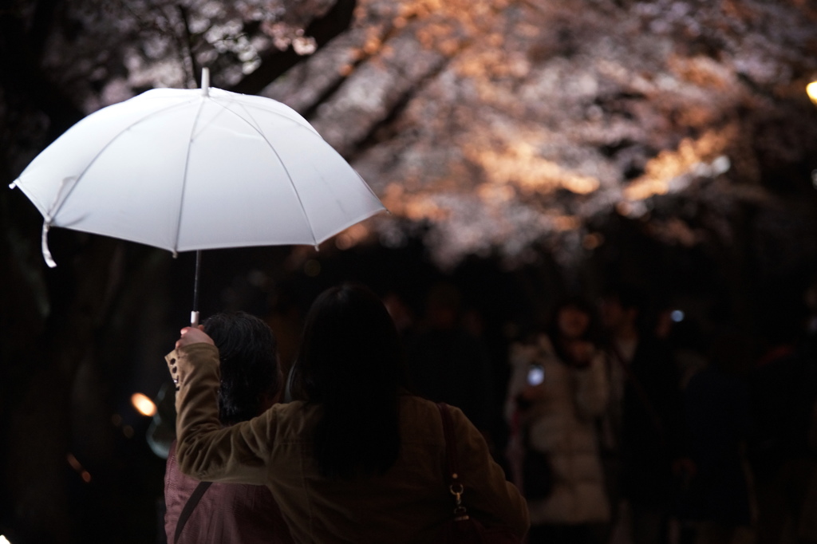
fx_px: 3403
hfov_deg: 13.7
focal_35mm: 150
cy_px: 272
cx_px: 408
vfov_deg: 9.1
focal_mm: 150
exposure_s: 1/160
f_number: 3.5
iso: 3200
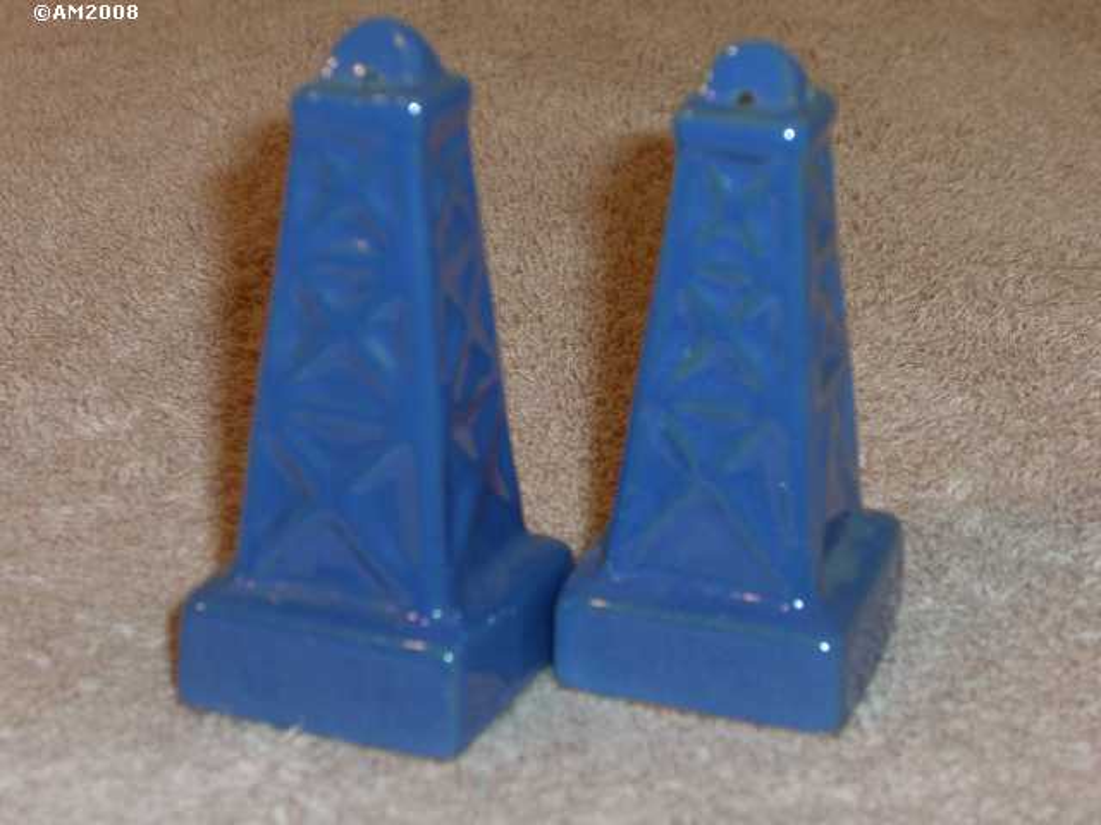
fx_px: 2958
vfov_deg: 15.9
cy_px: 412
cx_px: 550
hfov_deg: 21.1
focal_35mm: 93
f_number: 4.8
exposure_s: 1/30
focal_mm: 19.4
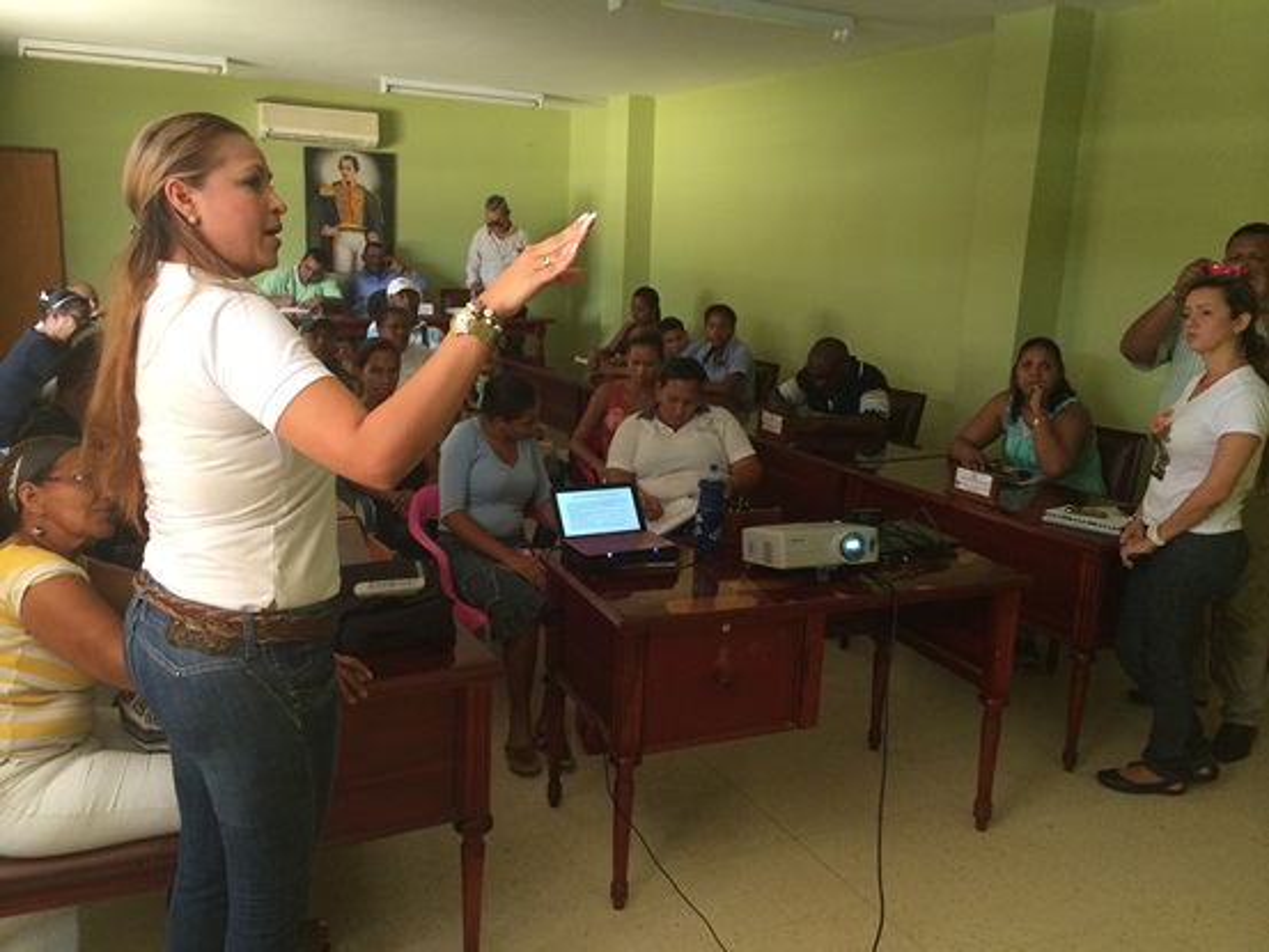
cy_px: 476
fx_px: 1100
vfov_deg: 46.8
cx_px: 634
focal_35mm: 30
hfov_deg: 60.0
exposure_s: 1/30
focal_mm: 4.12
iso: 160
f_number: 2.2
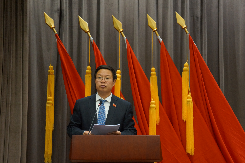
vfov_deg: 19.7
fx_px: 470
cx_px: 122
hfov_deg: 29.2
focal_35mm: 69
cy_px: 82
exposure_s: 1/60
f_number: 5
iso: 1600
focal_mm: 46
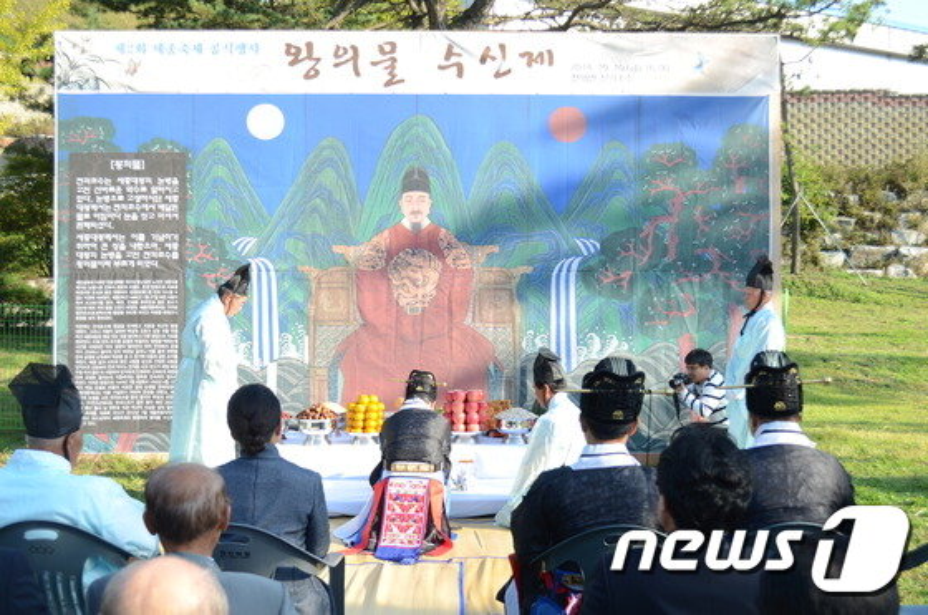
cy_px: 308
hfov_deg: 43.7
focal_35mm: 45
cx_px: 464
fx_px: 1158
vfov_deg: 29.7
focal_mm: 30
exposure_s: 1/100
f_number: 5.6
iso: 100
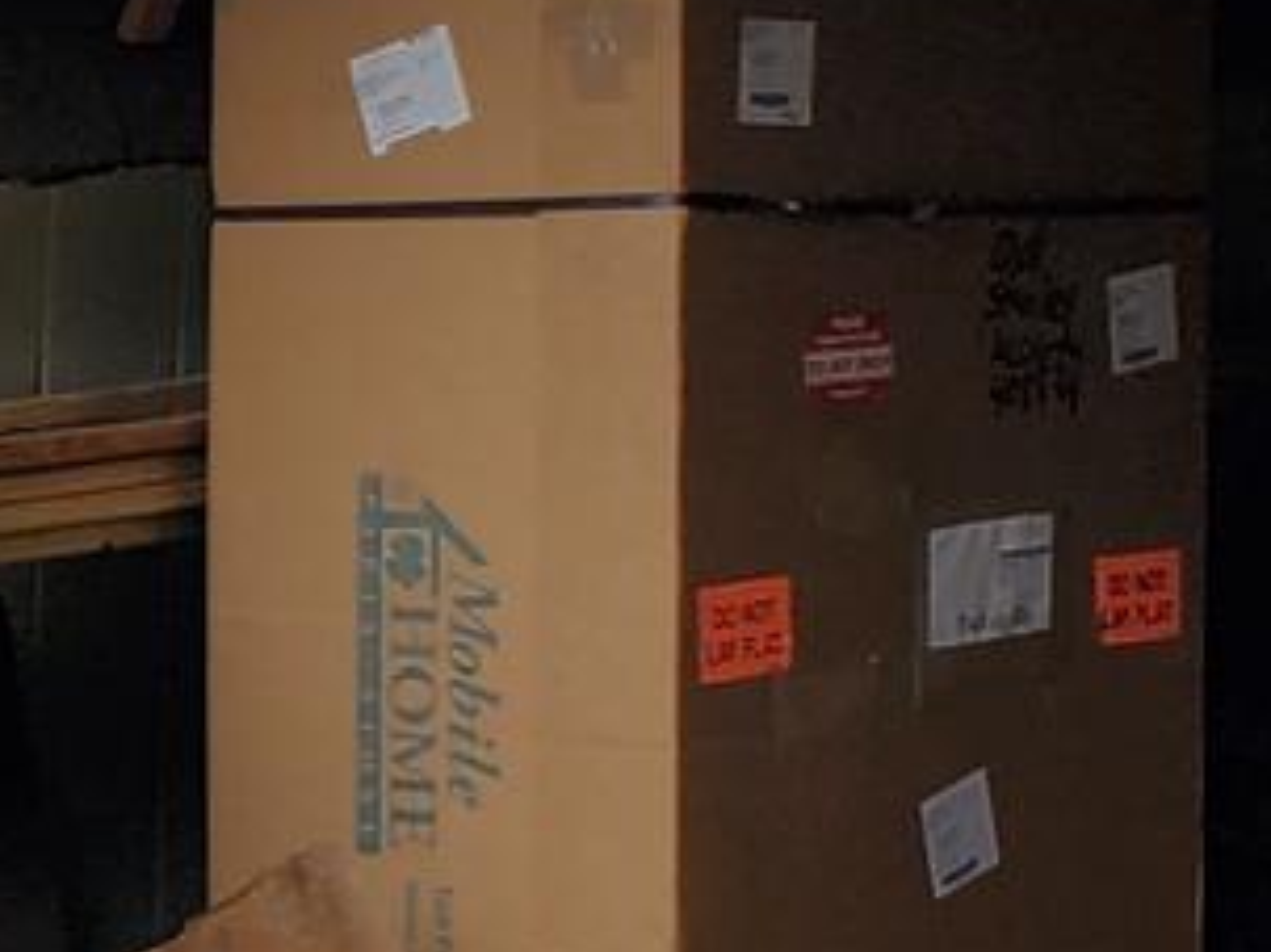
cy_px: 226
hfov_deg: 10.8
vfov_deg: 8.4
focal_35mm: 176
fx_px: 6460
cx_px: -654
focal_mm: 4.3
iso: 50
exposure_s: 1/1222
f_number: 2.4
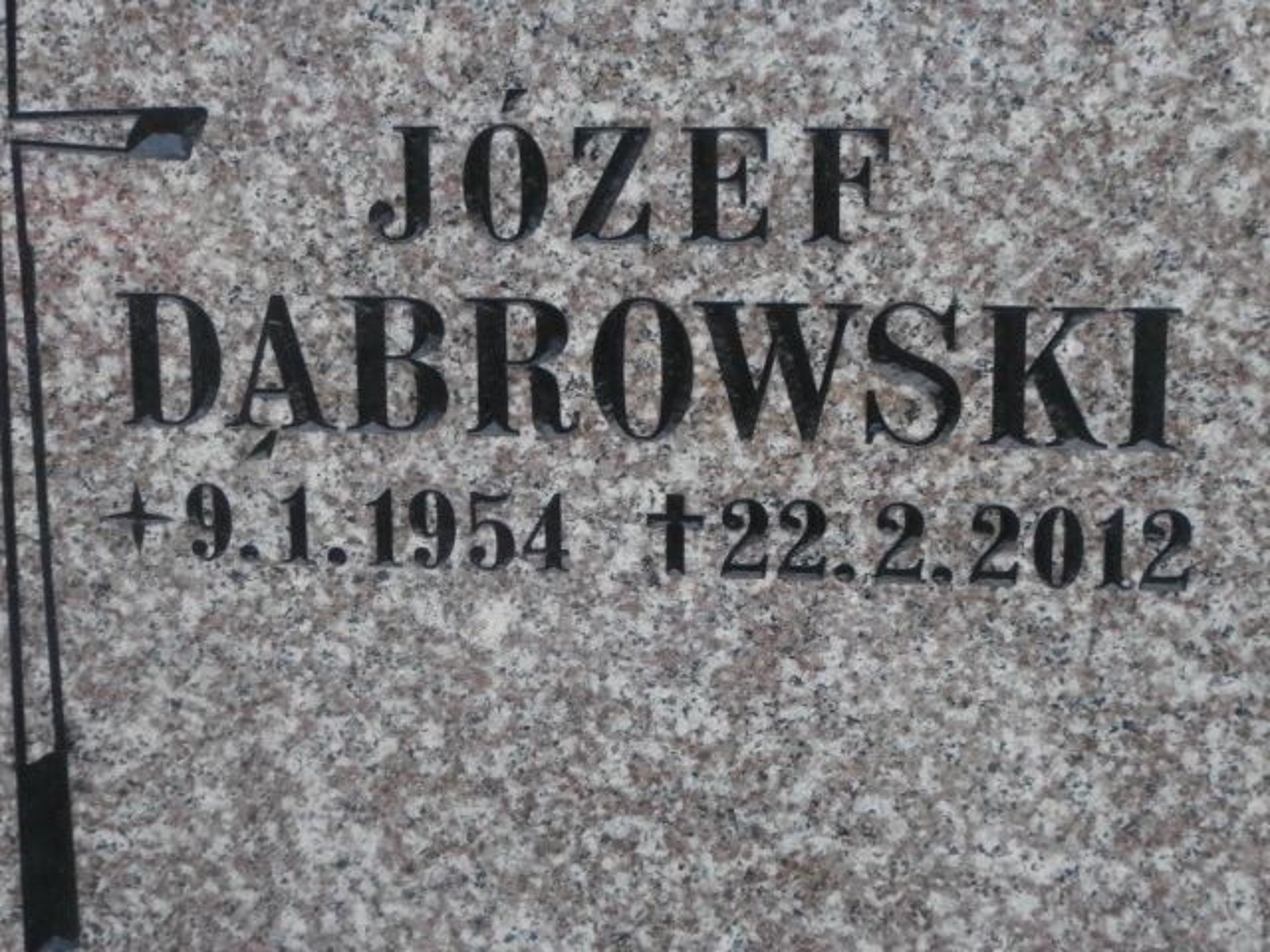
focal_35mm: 68
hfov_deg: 28.6
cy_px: 476
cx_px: 635
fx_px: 2495
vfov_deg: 21.6
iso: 160
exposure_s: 1/50
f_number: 4.7
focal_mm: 12.1
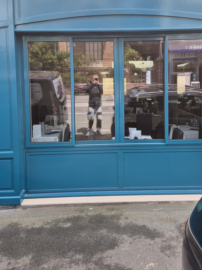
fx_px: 272
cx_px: 102
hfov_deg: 40.7
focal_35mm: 35
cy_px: 96
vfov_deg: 51.9
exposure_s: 1/368
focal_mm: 5.4
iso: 25
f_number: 1.8
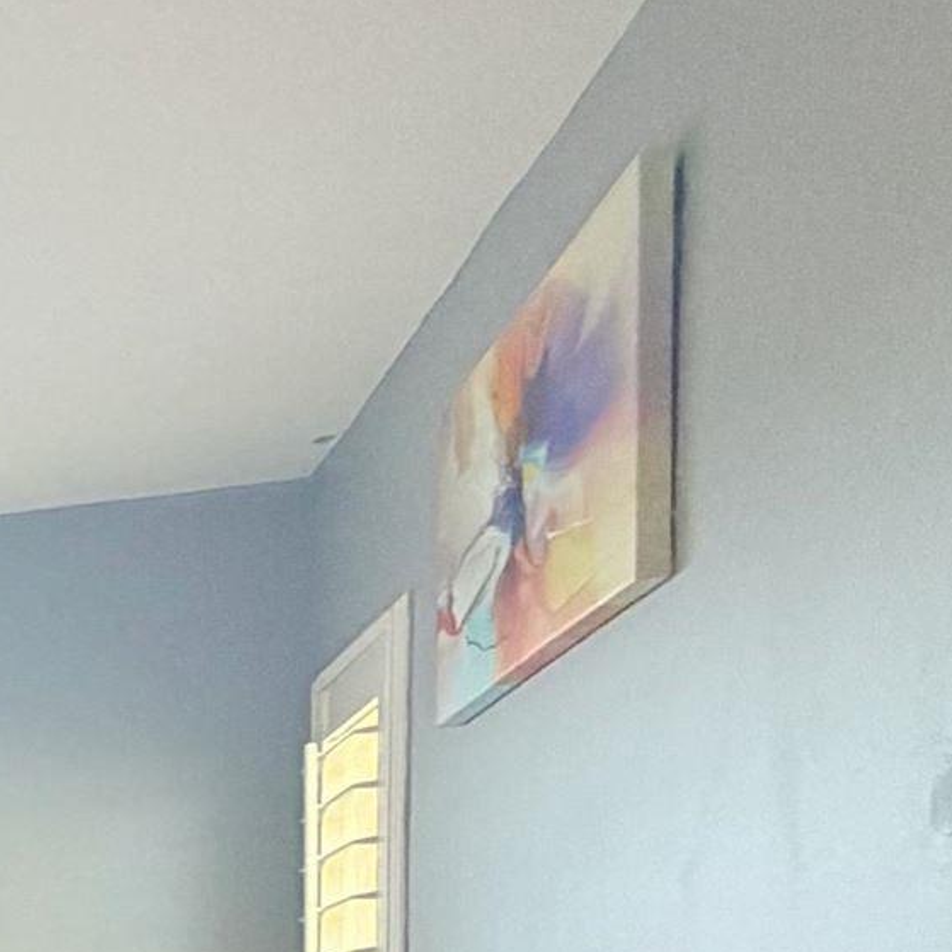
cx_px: -1243
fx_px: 2116
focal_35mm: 68
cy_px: 1192
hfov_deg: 15.6
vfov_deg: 22.9
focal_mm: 2.22
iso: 200
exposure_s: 1/120
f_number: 2.2
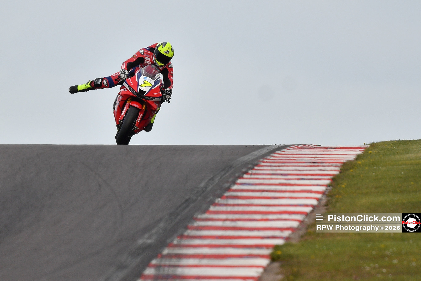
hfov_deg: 2.1
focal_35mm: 1000
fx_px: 11693
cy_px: 140
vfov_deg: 1.4
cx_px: 210
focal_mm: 500
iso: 250
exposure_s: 1/1000
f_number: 5.6
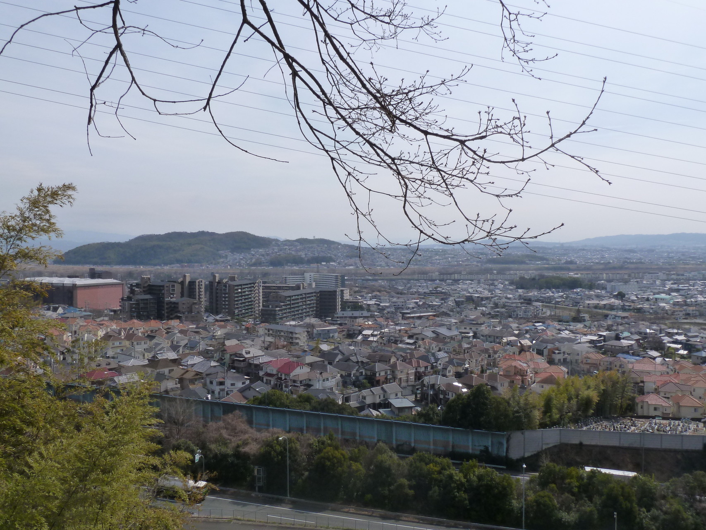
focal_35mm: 30
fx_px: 612
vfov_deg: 46.8
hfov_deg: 60.0
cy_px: 265
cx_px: 353
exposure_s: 1/800
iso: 125
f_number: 5.6
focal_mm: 5
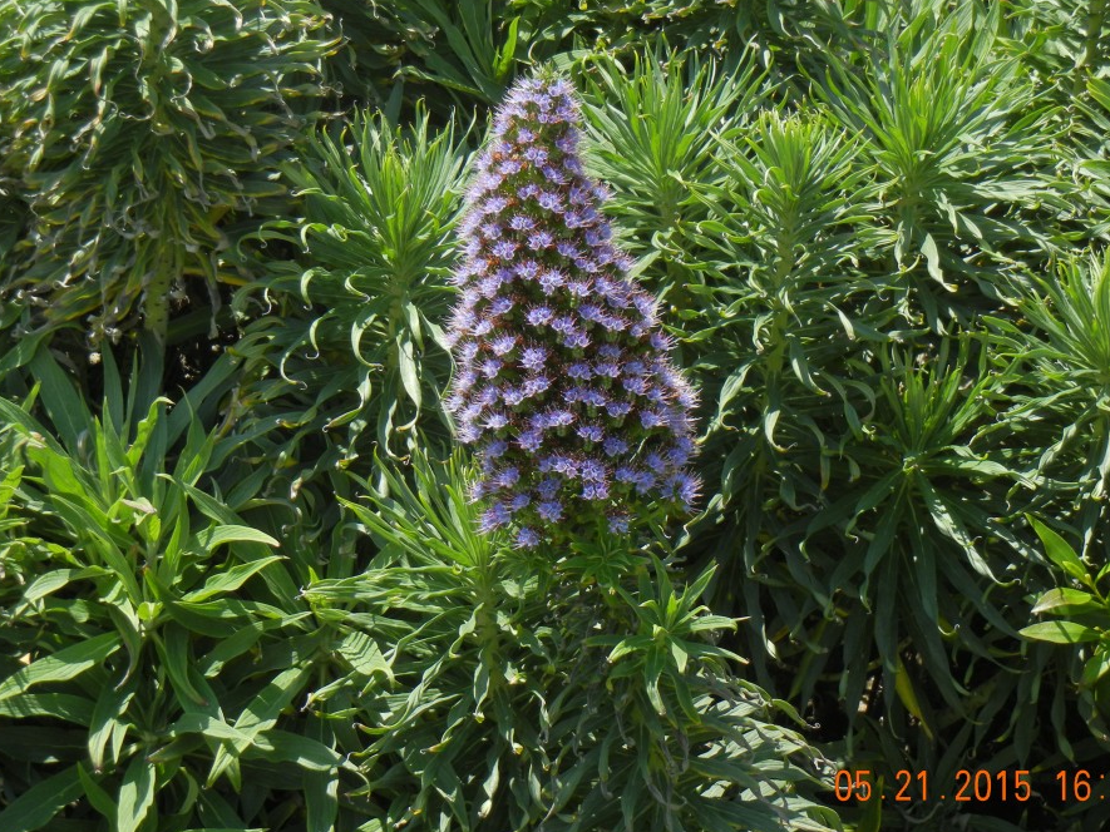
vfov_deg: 14.4
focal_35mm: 103
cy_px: 405
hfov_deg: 19.1
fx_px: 3303
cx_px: 587
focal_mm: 16
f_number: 4.4
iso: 160
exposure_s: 1/538
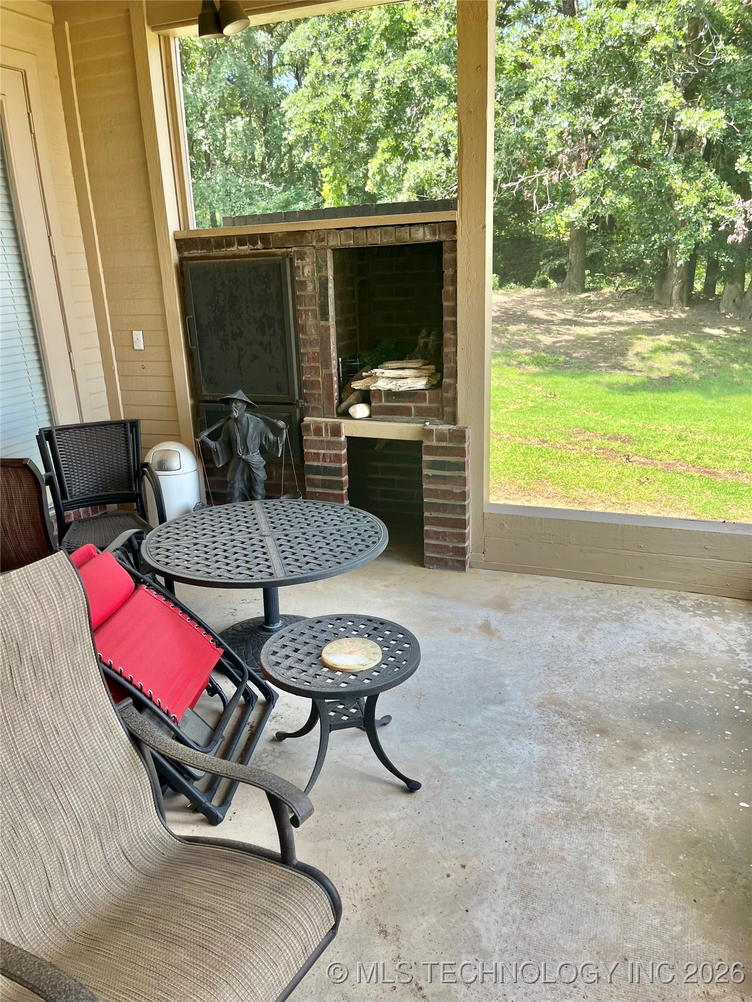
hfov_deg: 53.1
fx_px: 753
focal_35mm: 26
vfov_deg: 67.3
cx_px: 376
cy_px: 501
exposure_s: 1/154
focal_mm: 5.1
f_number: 1.6
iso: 40
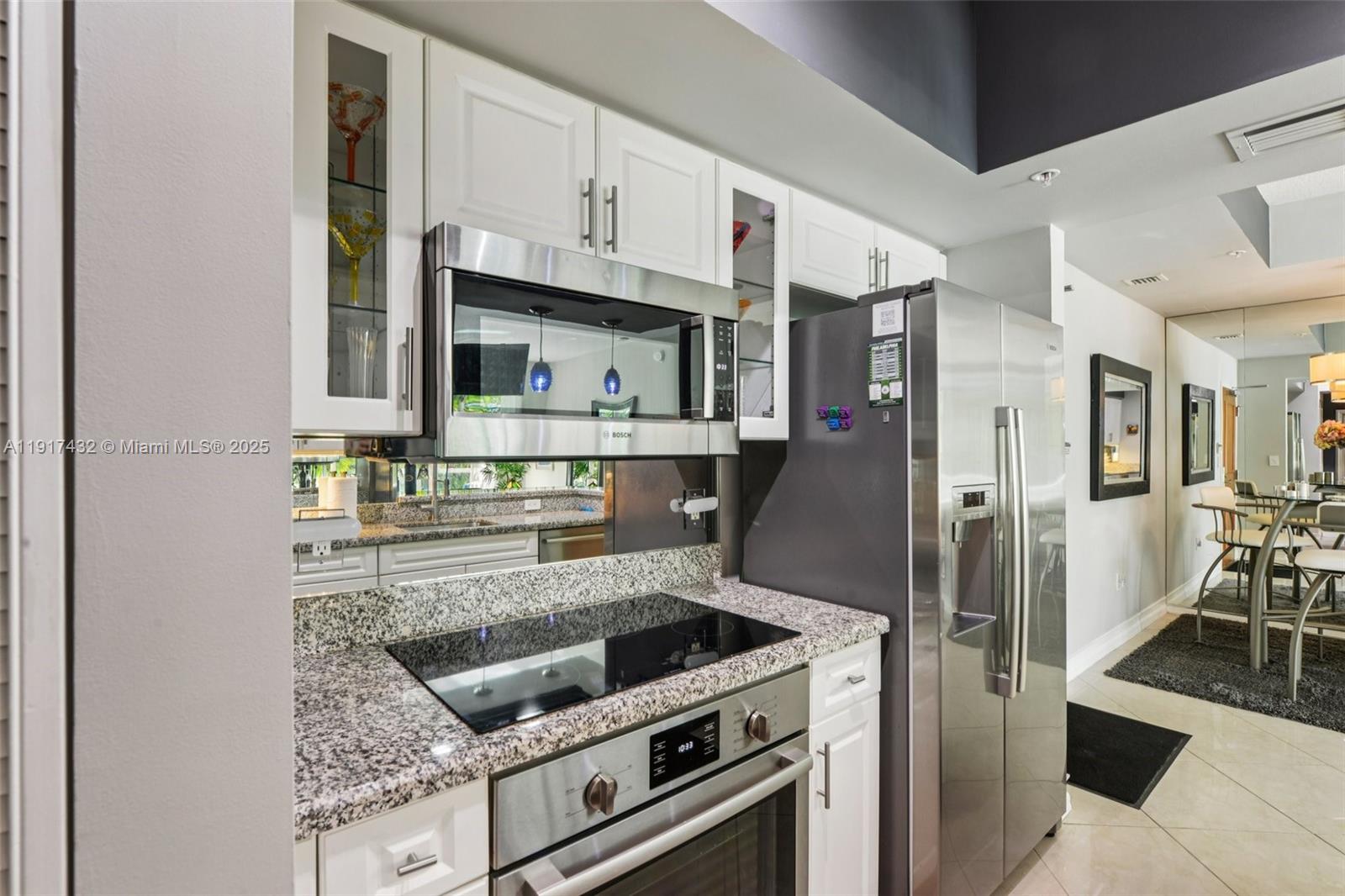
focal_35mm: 16
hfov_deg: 96.7
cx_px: 672
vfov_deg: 73.7
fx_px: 598
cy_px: 448
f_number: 9
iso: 200
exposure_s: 1/5
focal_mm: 16
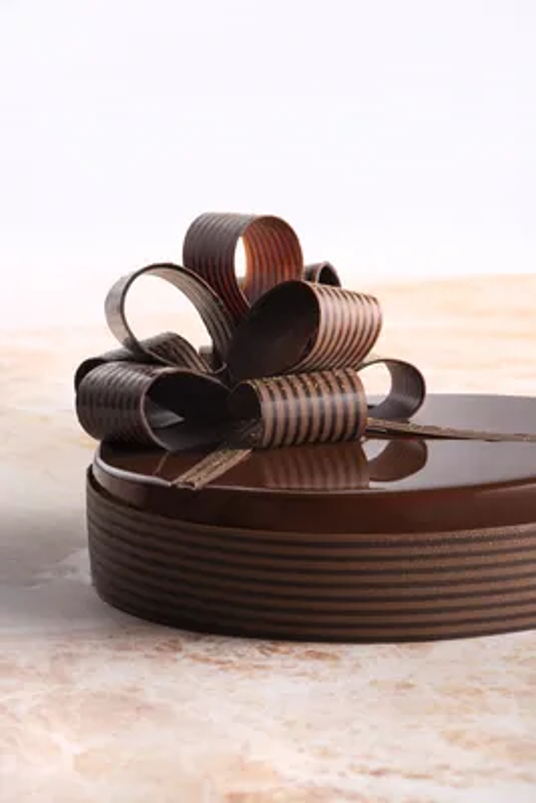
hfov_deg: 13.1
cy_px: 402
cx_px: 268
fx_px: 2343
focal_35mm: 105
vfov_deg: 19.4
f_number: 18
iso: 100
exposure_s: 1/125
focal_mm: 105
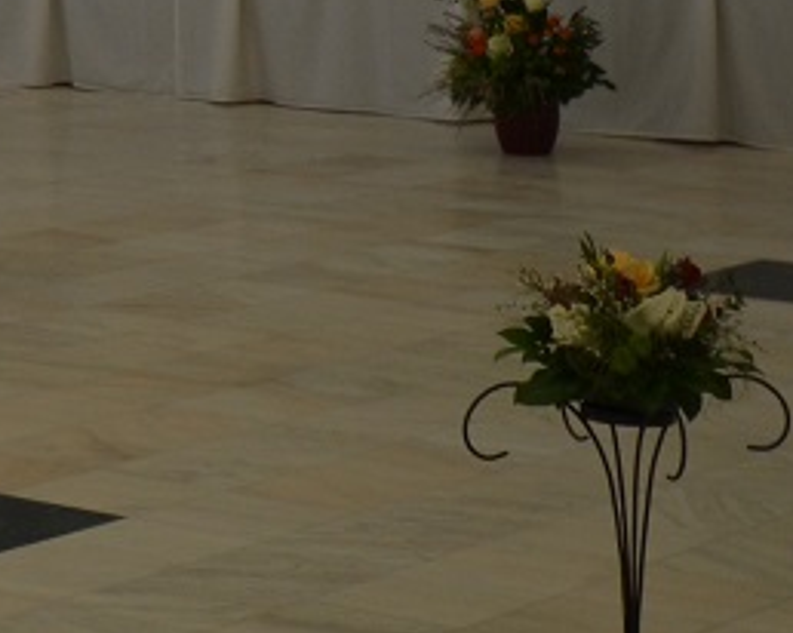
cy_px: -347
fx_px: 3682
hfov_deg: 11.9
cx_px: -270
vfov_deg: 9.5
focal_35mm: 157
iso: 400
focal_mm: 24
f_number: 4.5
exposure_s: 1/80
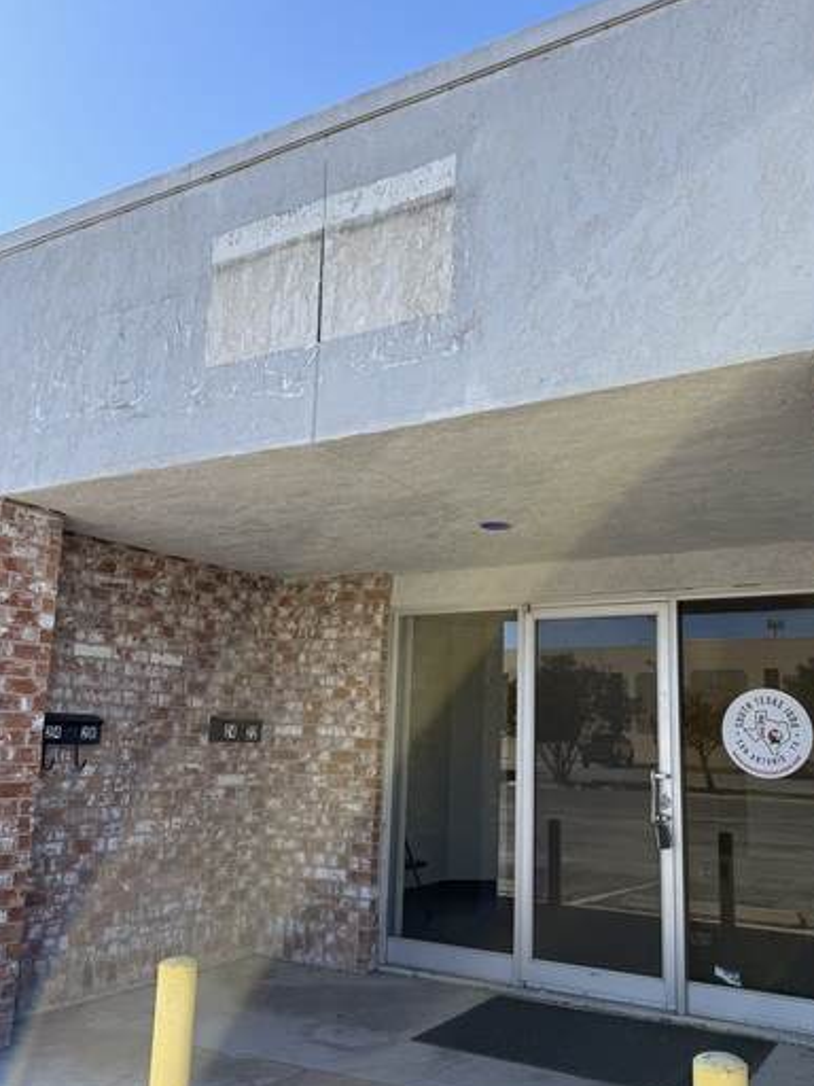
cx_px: 473
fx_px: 941
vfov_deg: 59.9
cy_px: 571
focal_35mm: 30
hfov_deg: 46.6
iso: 80
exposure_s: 1/2169
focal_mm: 6.76
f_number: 1.78
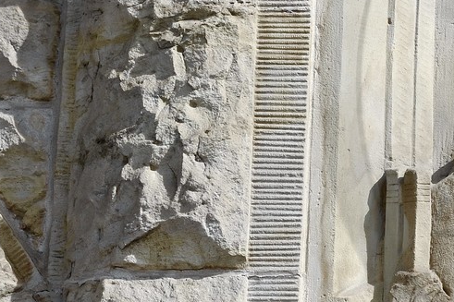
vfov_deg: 6.0
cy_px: 86
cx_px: 696
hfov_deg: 8.8
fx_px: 2874
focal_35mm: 228
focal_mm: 70
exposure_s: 1/250
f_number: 11
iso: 200
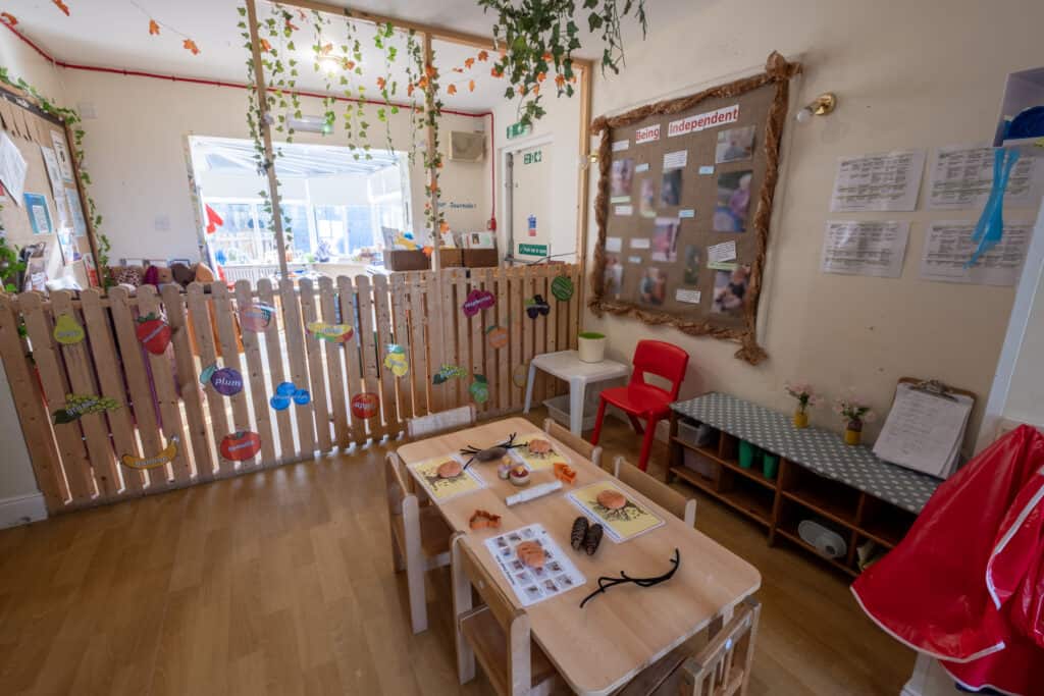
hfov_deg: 100.4
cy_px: 348
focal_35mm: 15
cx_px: 522
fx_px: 435
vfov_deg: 77.3
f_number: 10
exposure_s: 1/6
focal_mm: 10
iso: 125
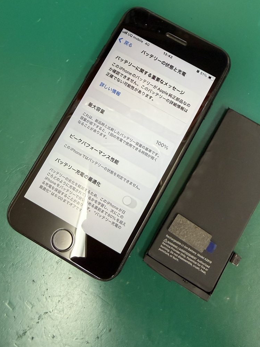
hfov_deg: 48.1
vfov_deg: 61.6
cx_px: 144
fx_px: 291
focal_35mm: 29
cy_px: 162
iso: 250
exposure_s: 1/100
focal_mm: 2.22
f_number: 2.2
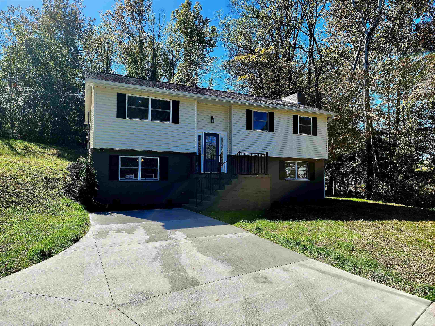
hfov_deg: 73.9
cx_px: 218
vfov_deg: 58.9
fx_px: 289
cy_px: 163
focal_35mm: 23
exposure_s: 1/667
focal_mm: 6.4
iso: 12
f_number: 1.8
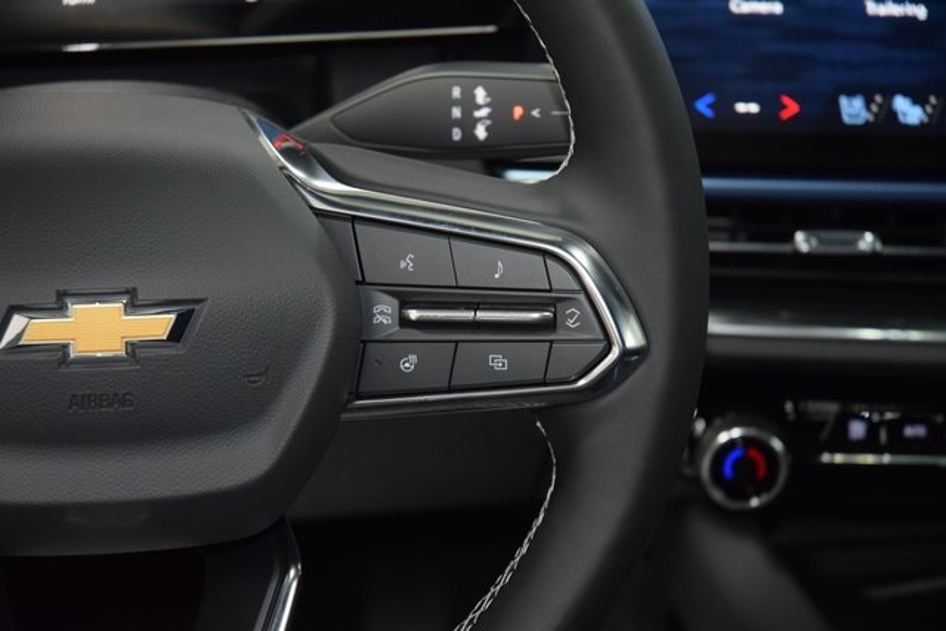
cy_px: 316
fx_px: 2760
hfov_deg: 19.5
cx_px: 473
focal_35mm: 105
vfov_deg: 13.0
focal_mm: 70
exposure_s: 1/40
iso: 2000
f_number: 4.5
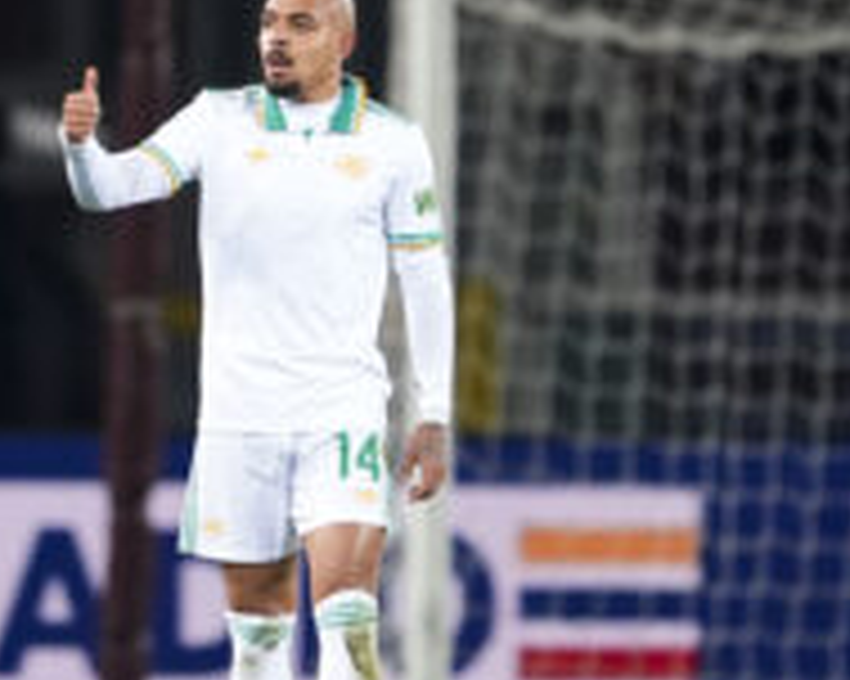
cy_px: 356
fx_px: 19486
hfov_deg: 2.5
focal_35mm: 775
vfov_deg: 2.0
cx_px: 364
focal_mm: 400
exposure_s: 1/1250
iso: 1600
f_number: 2.8
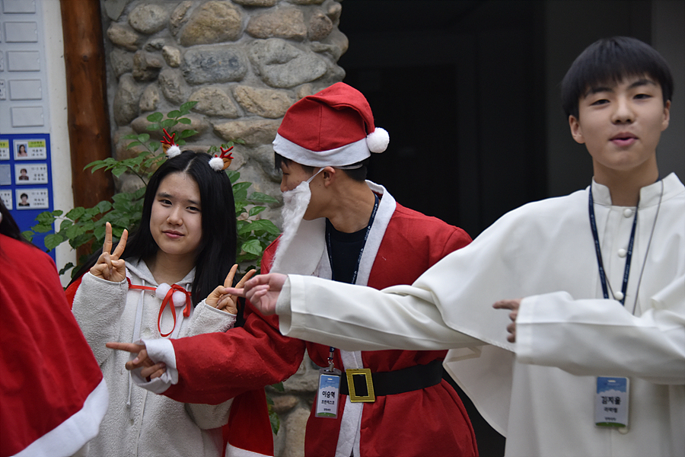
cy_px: 228
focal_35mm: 105
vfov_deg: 13.0
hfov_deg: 19.5
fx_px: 1998
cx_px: 342
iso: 1100
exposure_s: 1/125
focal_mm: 105
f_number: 5.3
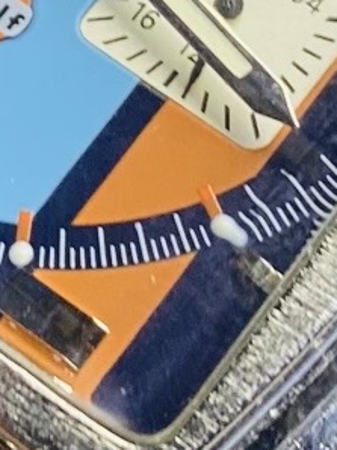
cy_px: -89
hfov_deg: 8.3
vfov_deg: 11.0
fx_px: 2288
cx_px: -112
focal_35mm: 176
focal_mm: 4.25
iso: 80
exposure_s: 1/50
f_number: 1.8
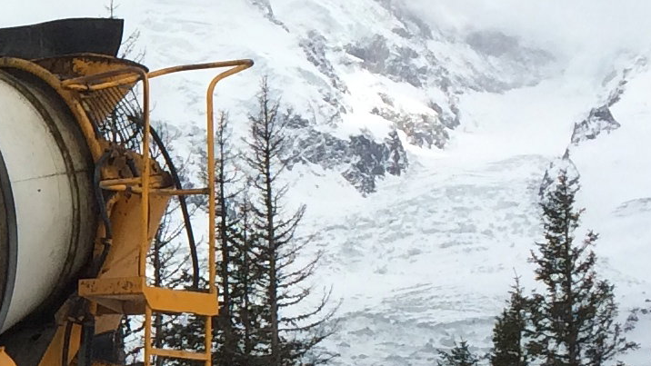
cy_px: 254
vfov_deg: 8.1
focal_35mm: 149
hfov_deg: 13.2
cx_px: -450
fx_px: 2572
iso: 32
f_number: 2.2
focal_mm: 4.12
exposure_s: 1/2564
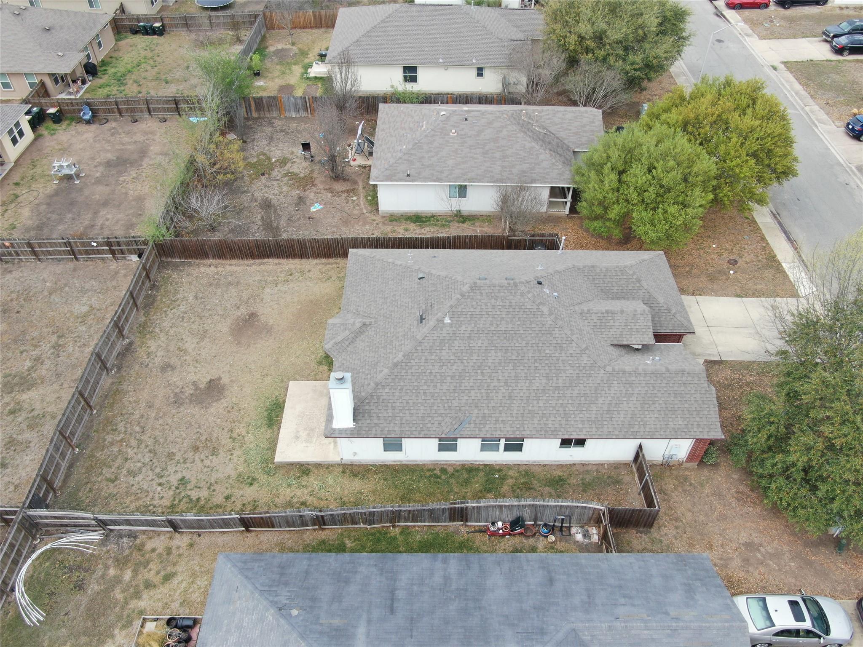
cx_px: 432
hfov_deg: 67.3
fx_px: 648
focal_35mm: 26
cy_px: 324
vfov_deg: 53.1
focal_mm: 4.68
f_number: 2.9
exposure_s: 1/240
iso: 100
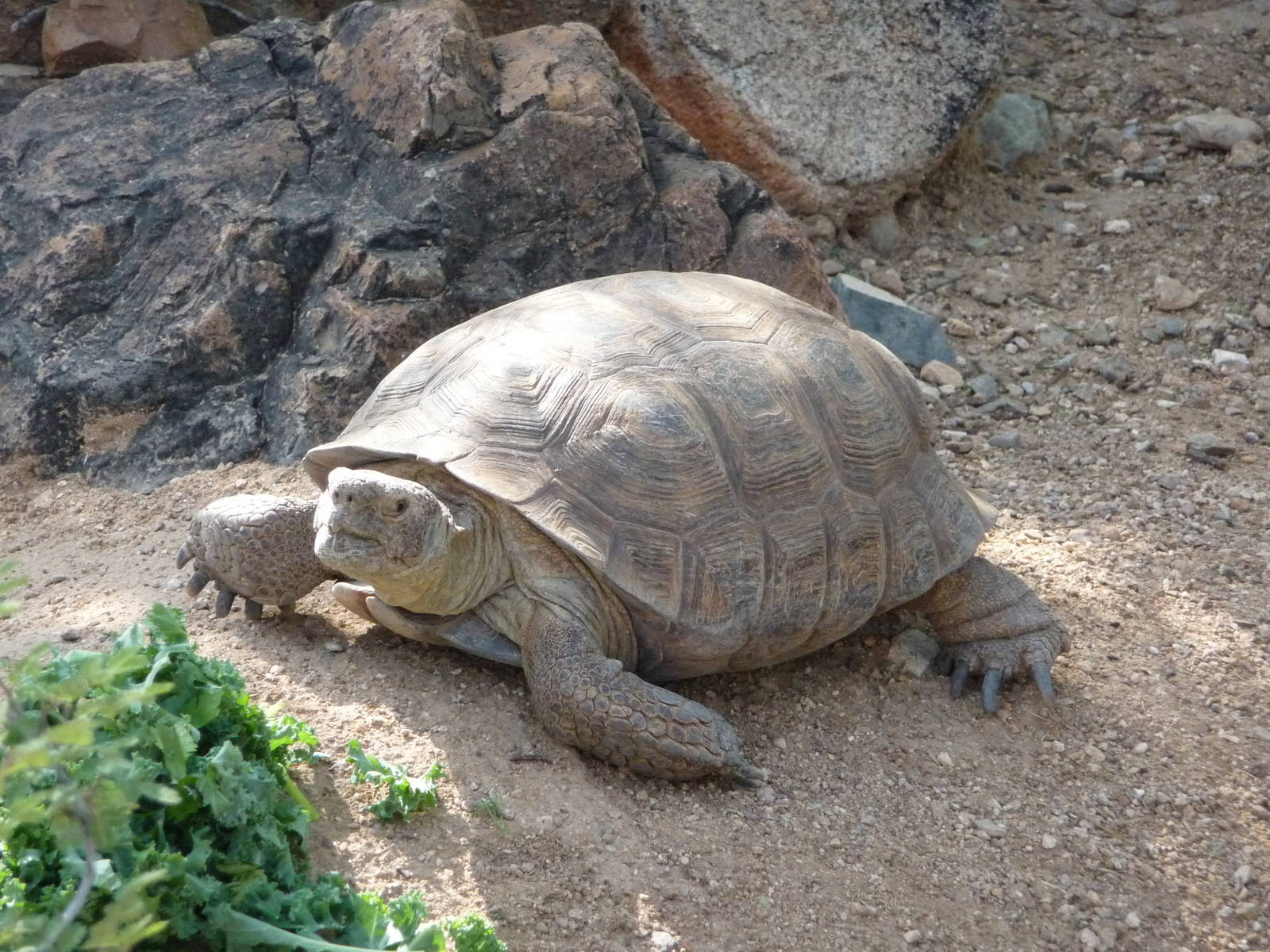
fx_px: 10273
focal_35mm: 280
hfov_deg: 7.1
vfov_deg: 5.3
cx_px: 635
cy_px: 476
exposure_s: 1/320
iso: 400
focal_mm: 47
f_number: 4.9
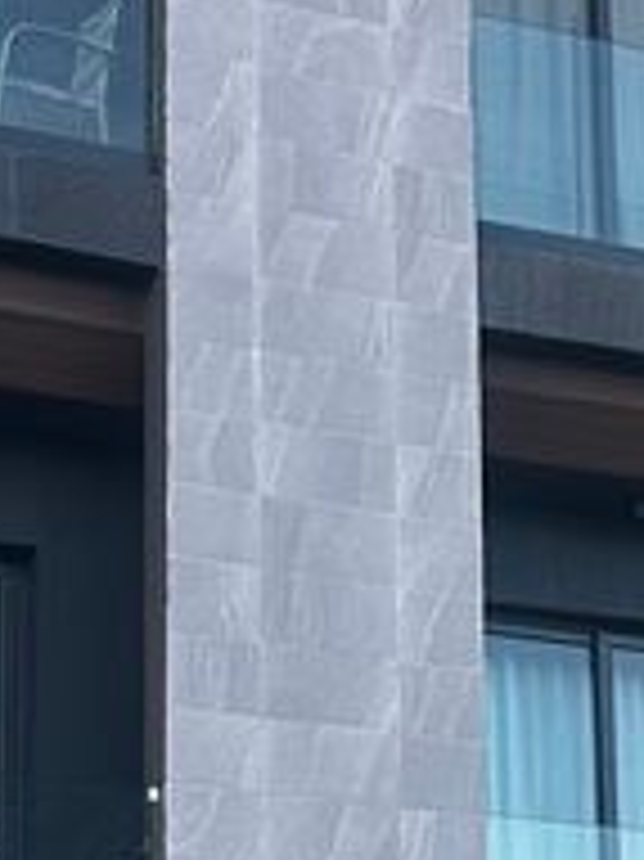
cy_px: 698
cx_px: 621
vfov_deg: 13.0
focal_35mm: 151
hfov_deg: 9.8
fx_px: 3750
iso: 80
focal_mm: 6.86
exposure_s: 1/422
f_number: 1.78
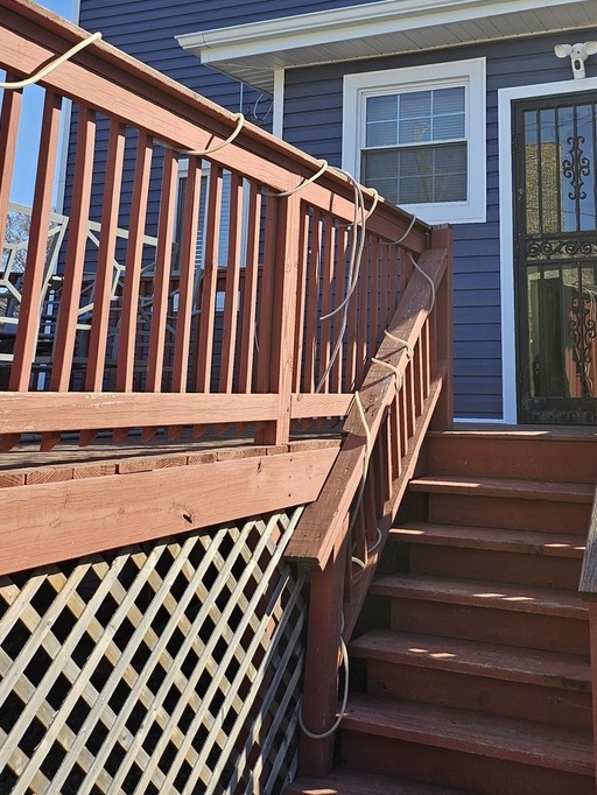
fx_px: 873
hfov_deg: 37.2
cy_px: 219
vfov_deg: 47.5
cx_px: 417
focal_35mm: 38
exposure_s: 1/1437
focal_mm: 5
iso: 50
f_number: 1.8
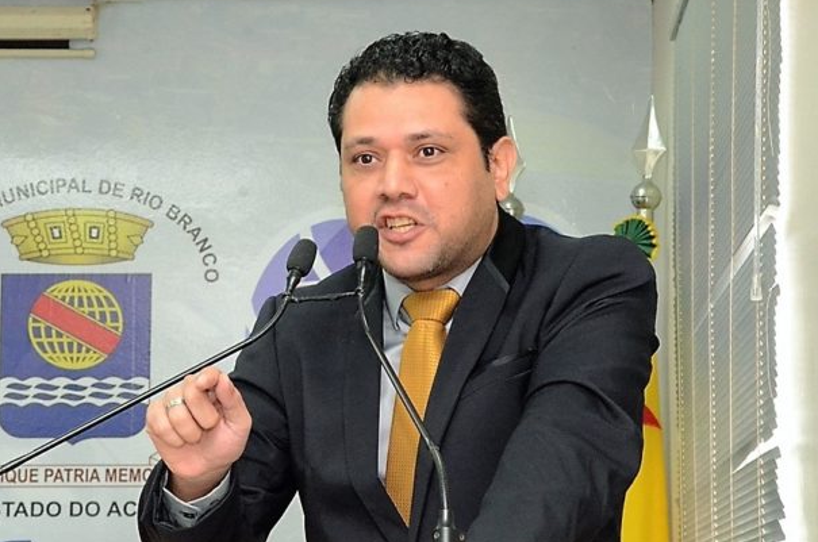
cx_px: 322
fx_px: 2676
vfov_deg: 11.6
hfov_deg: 17.4
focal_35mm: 118
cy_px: 307
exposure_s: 1/80
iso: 6400
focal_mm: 62
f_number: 11
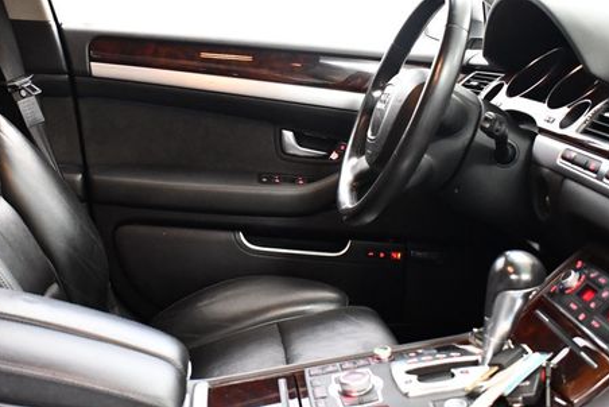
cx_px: 249
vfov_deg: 26.5
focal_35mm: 51
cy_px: 179
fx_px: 863
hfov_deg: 38.7
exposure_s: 1/60
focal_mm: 18
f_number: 3.5
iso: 4000
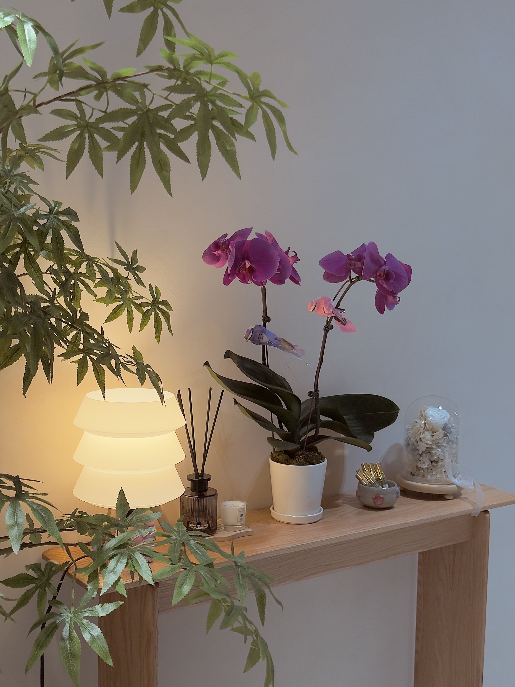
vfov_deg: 39.7
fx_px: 952
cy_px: 344
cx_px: 258
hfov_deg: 30.3
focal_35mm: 48
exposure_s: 1/235
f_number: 1.78
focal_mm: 6.76
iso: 160
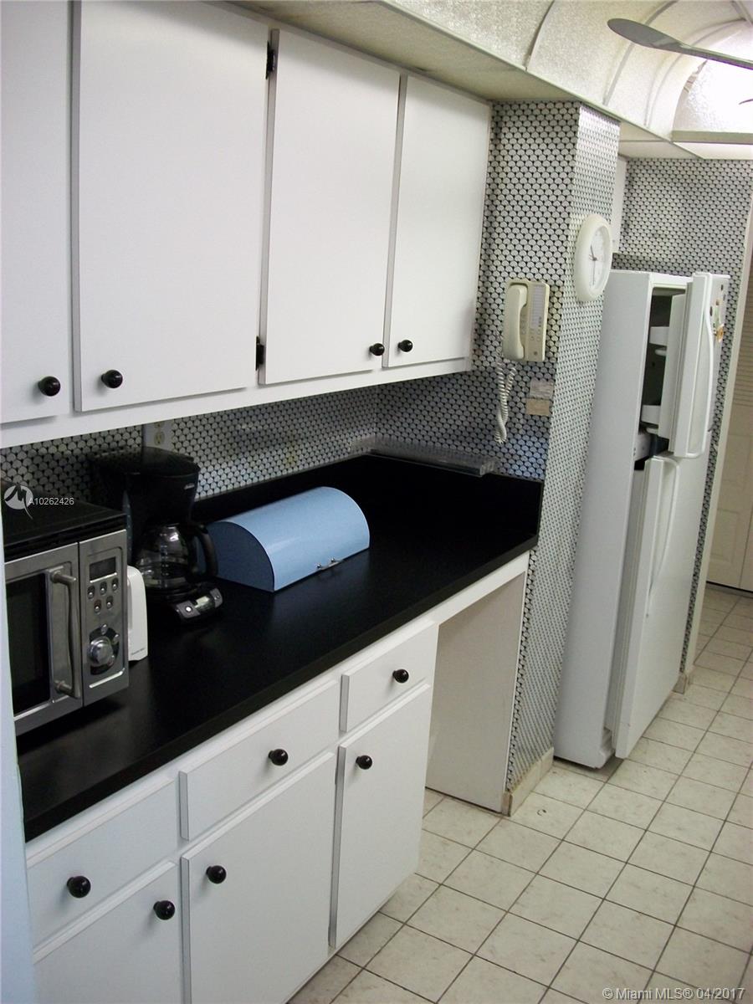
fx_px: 928
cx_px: 376
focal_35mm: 32
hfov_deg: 44.2
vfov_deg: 56.8
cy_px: 502
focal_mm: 5.7
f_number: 2.9
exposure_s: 1/25
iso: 160
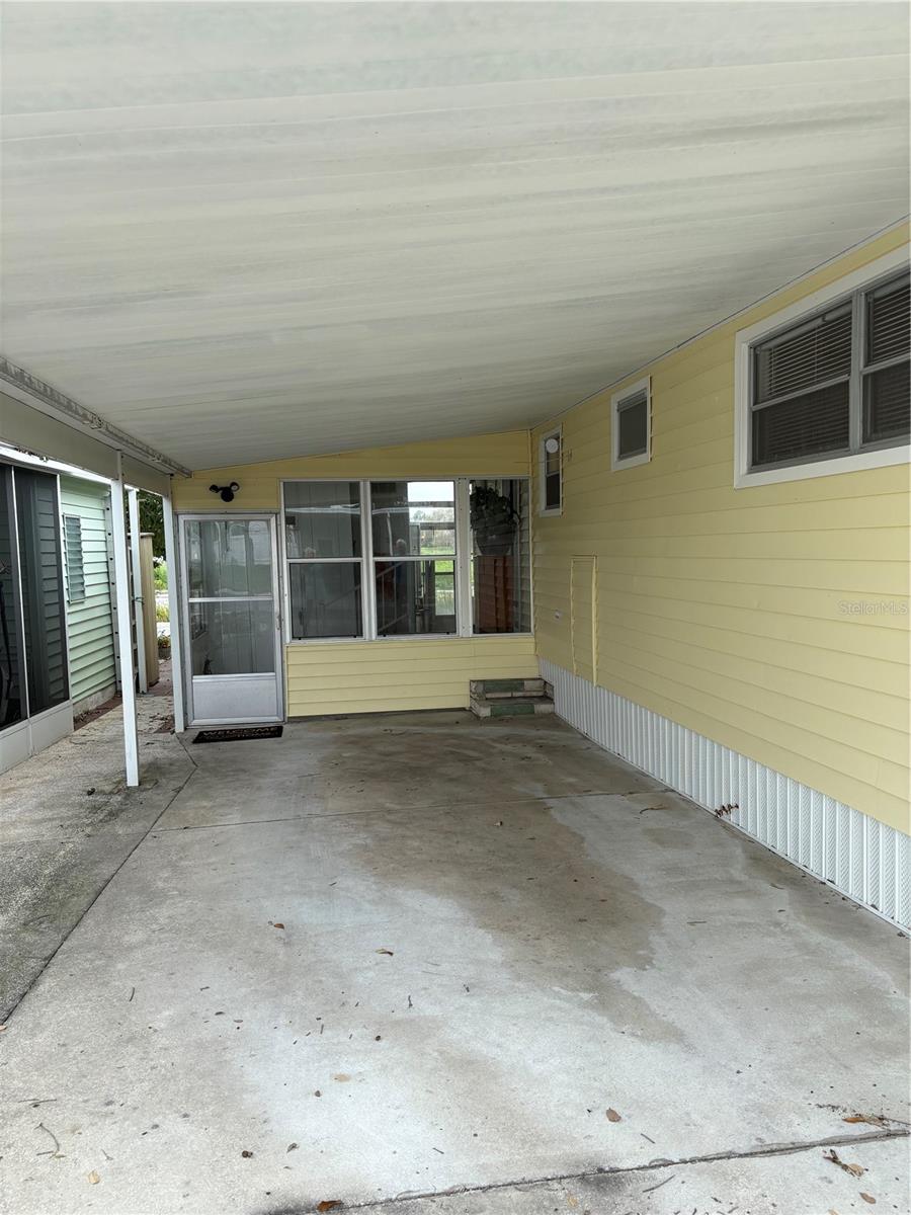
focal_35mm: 26
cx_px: 456
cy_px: 608
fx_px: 912
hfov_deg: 53.1
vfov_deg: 67.3
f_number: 1.6
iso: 50
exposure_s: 1/635
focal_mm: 5.96
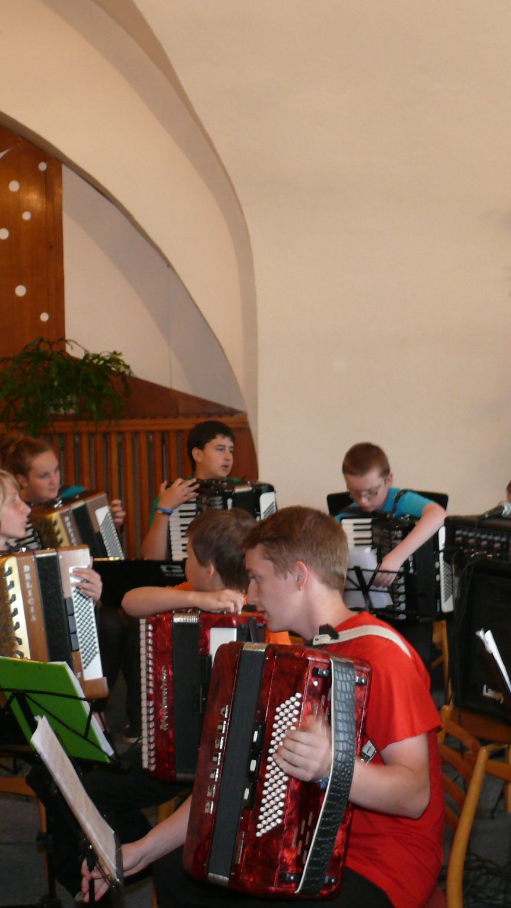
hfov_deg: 23.2
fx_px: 1229
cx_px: 398
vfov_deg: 40.6
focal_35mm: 51
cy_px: 454
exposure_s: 1/30
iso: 200
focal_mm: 7.4
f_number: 2.8
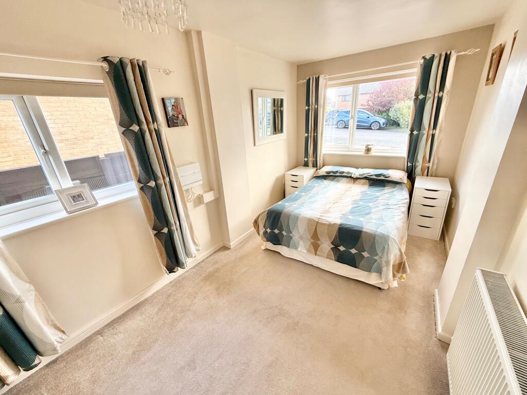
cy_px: 198
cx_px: 264
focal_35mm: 14
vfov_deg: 85.7
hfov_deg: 102.1
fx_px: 213
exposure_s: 1/99
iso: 160
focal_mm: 2.22
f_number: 2.2
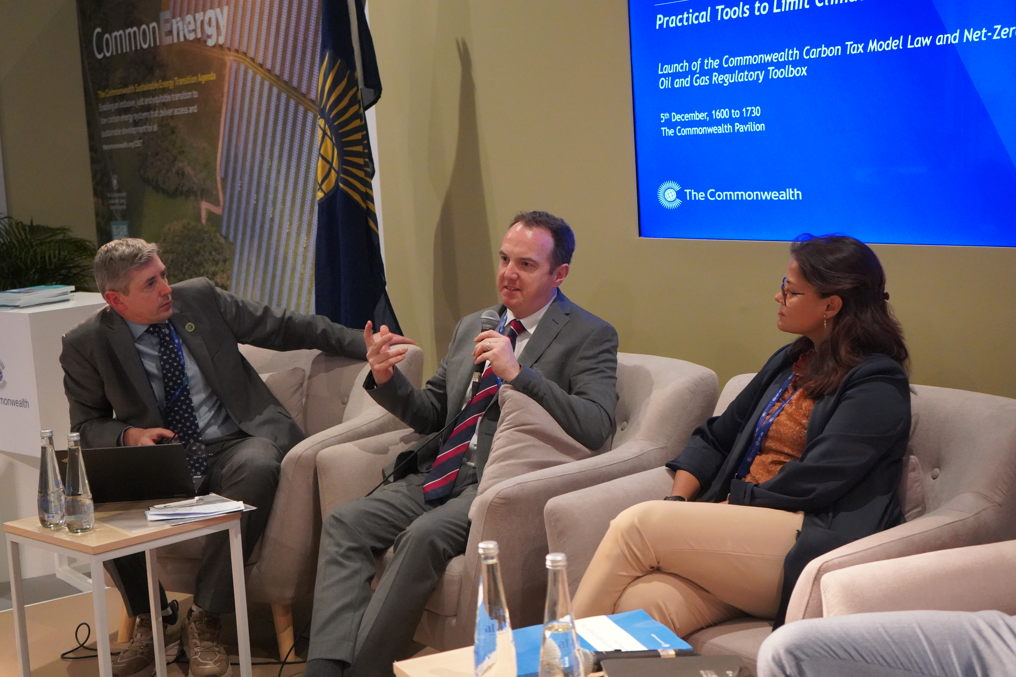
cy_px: 338
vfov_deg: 27.5
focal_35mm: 49
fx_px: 1383
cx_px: 508
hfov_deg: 40.3
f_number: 4.5
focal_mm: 49
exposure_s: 1/160
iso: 12800
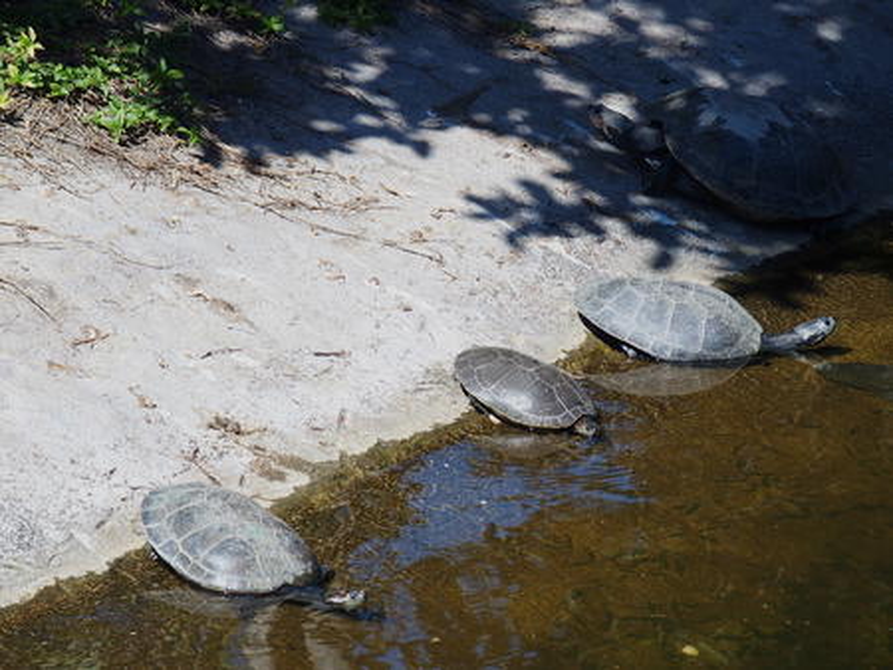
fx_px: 5678
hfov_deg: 9.0
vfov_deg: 6.8
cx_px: 446
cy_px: 335
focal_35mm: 220
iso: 100
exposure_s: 1/800
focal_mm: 46.7
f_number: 3.5
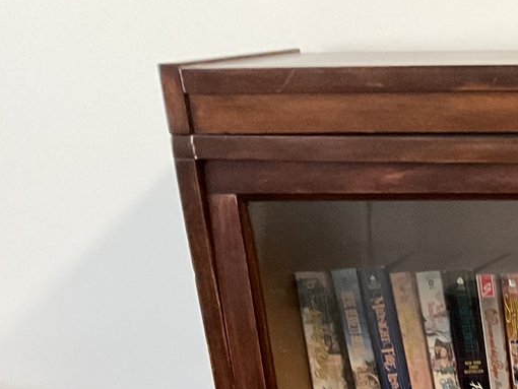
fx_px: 1288
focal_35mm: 86
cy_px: 571
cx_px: 751
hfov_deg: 20.0
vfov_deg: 15.9
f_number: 1.8
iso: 320
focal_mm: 3
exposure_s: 1/40
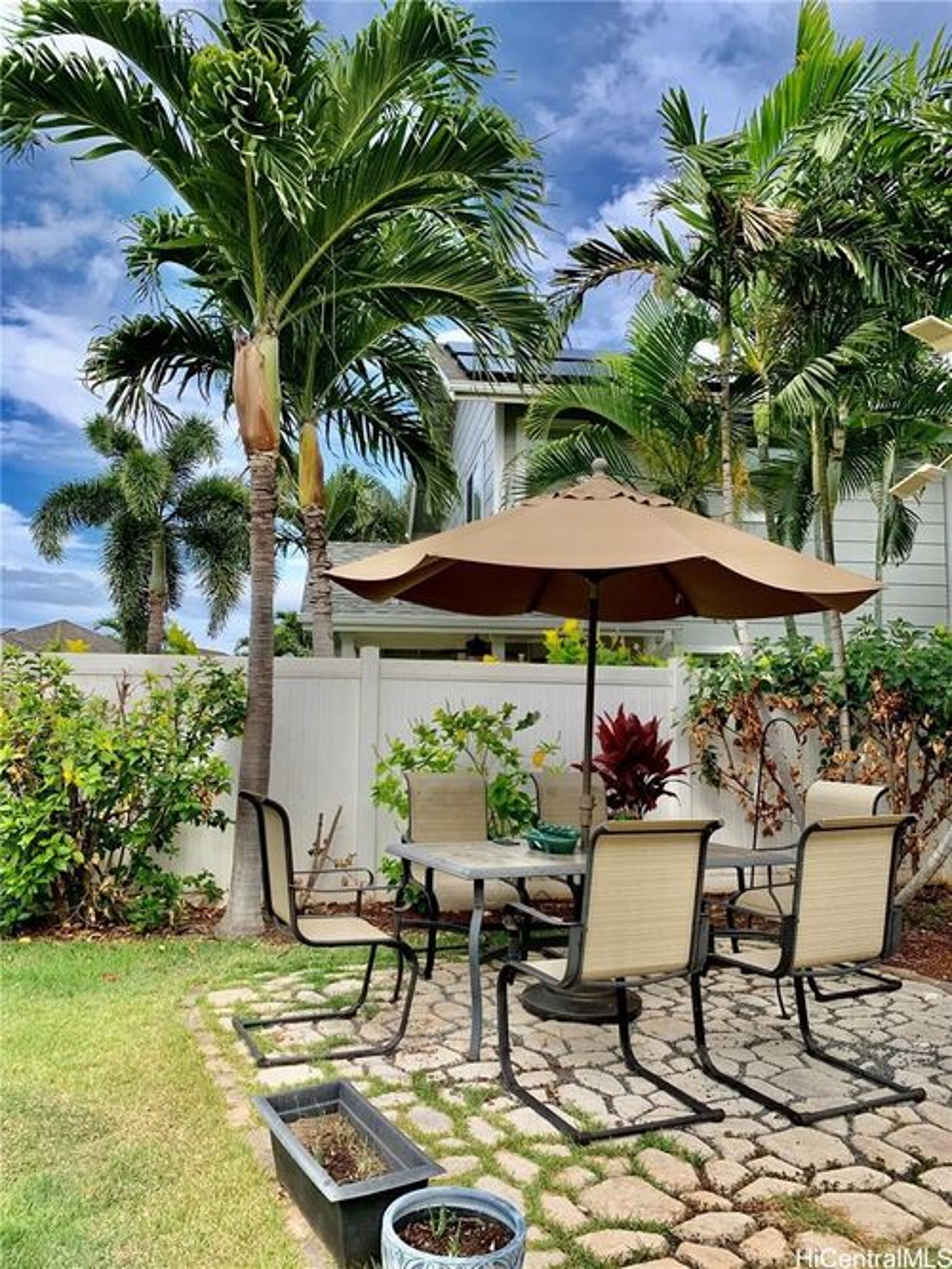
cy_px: 634
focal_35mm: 26
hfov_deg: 53.0
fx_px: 954
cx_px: 476
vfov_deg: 67.3
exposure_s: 1/683
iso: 25
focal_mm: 4.25
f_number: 1.8
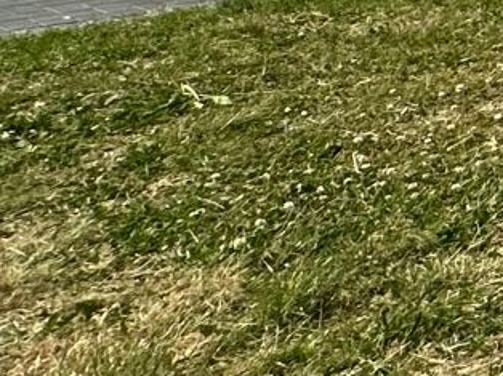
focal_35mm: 90
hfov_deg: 11.3
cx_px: 1536
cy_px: -278
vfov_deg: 14.6
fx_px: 1307
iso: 50
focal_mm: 2.22
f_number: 2.2
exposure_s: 1/3040
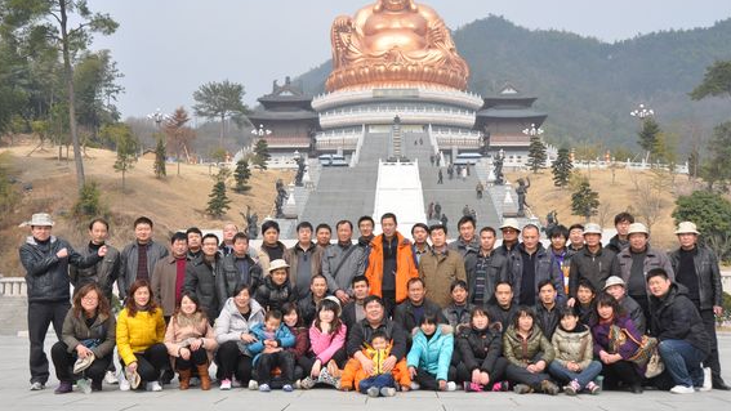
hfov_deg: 44.1
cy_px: 195
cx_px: 365
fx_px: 902
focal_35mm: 47
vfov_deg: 25.7
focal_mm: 29
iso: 200
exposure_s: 1/320
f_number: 9
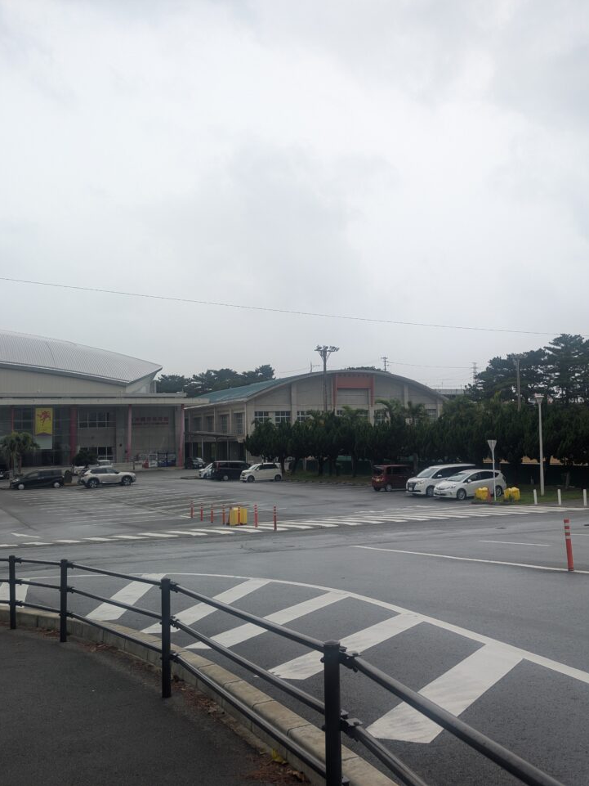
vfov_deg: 56.8
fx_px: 726
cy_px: 393
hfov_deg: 43.2
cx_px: 417
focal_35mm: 32
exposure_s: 1/517
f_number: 1.68
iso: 22
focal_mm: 6.9
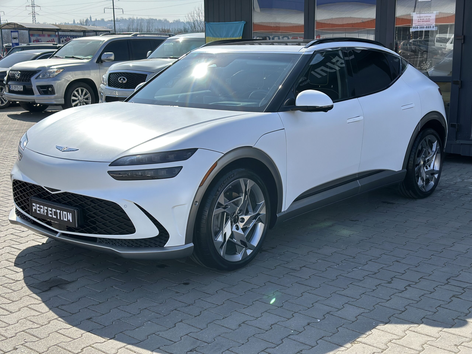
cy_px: 177
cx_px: 236
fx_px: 654
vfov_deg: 30.3
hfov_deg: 39.7
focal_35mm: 48
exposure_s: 1/4184
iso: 100
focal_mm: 6.86
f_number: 1.78
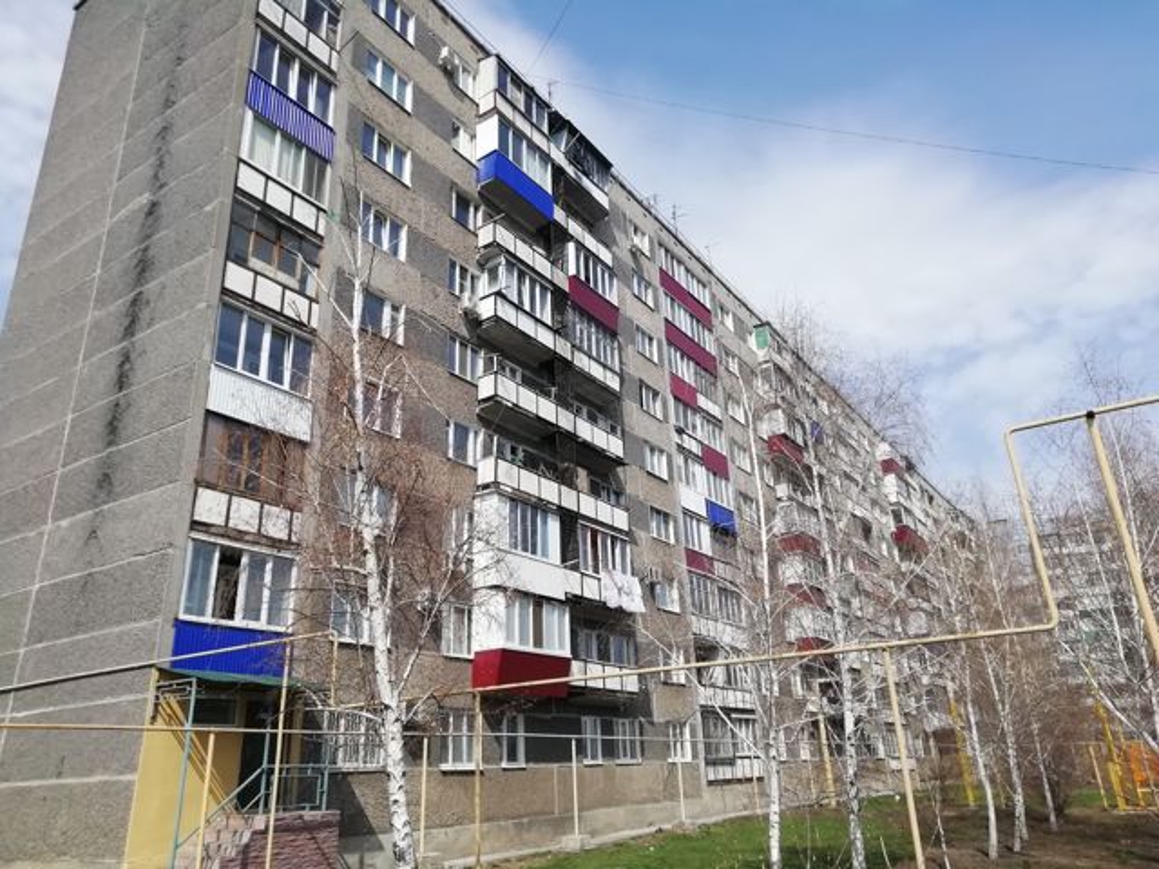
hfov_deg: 67.3
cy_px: 434
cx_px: 580
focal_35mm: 26
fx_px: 871
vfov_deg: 53.1
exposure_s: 1/1346
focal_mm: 3.21
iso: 50
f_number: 2.2
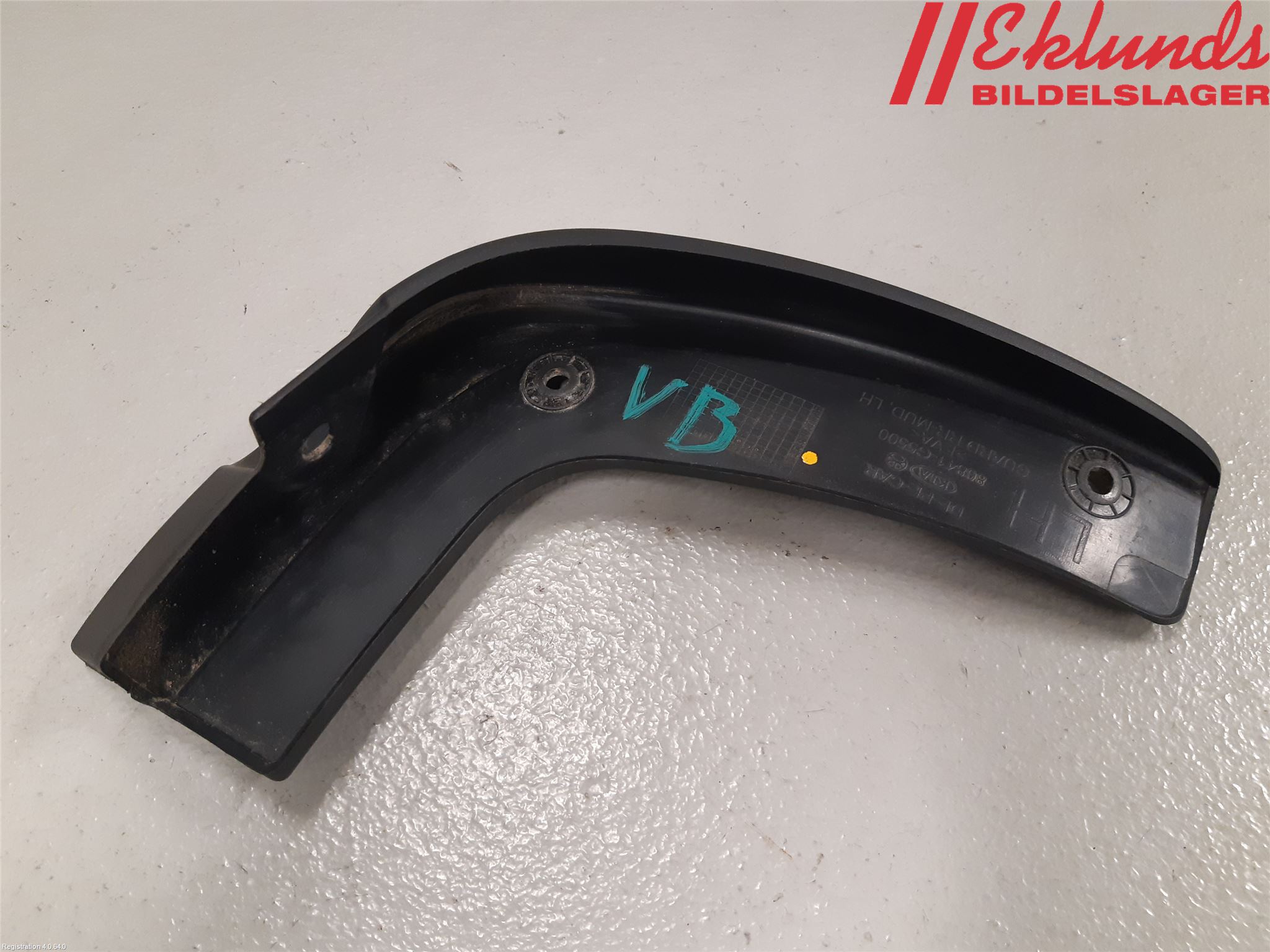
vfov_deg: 53.1
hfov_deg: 67.3
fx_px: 954
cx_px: 635
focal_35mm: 26
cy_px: 476
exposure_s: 1/50
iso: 200
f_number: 1.7
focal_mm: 3.93
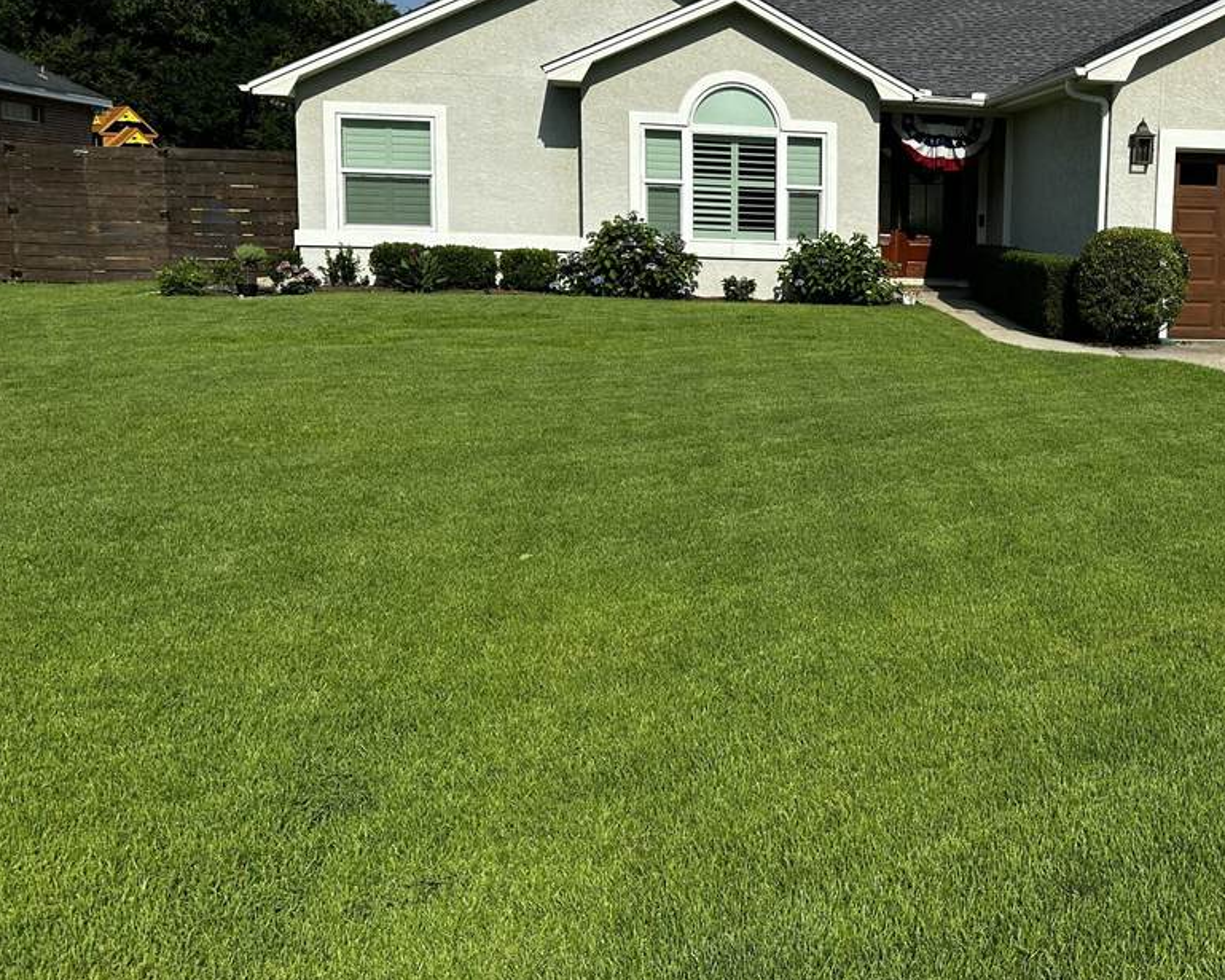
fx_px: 1414
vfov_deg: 38.0
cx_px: 1004
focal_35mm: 39
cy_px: 376
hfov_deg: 44.3
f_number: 1.78
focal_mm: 6.86
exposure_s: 1/6623
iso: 80
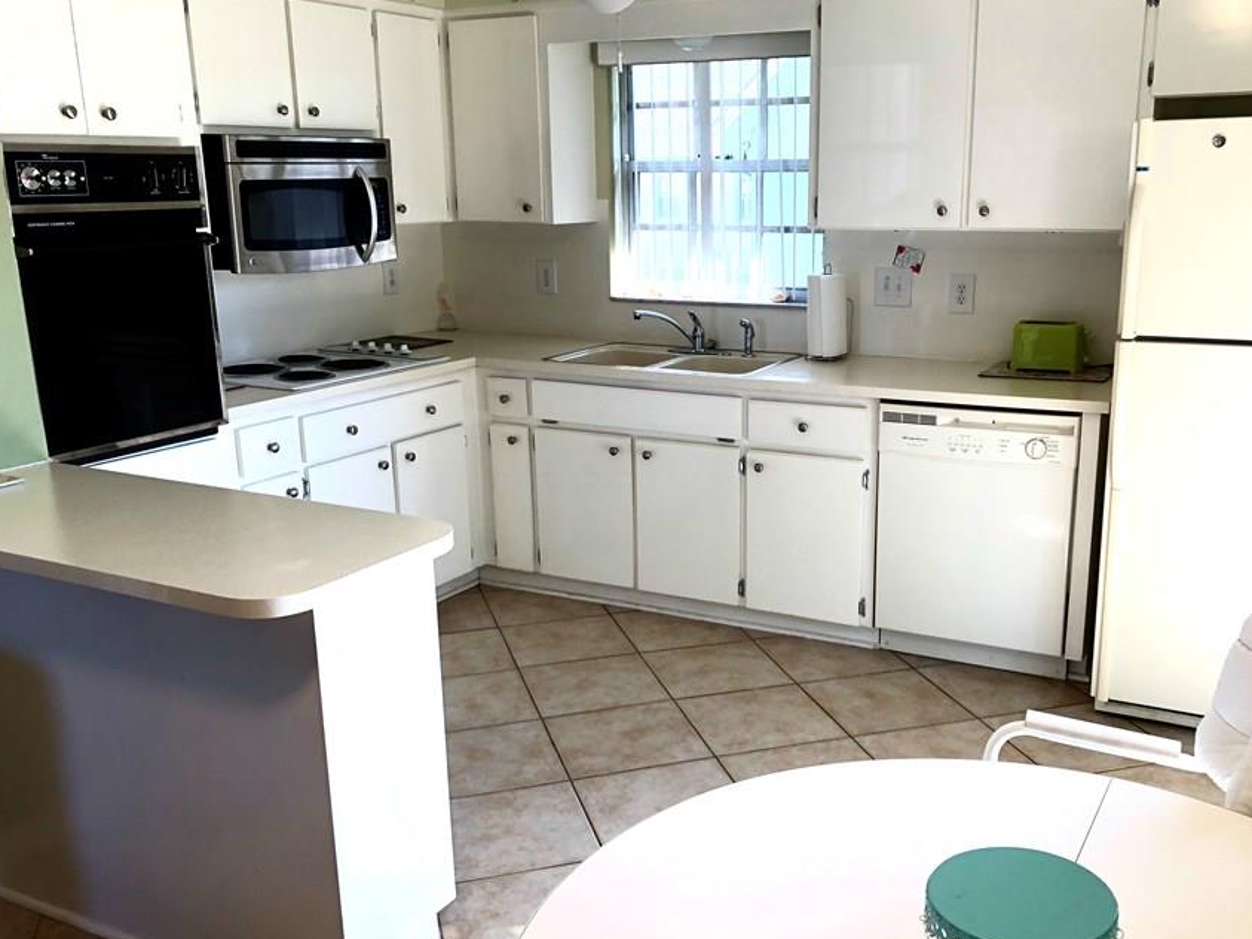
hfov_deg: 53.8
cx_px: 704
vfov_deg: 41.7
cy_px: 530
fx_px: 1230
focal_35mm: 34
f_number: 1.8
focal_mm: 3.99
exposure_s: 1/120
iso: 64
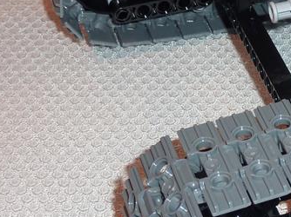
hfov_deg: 13.8
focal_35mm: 138
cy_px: 62
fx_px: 1159
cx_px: 381
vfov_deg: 10.7
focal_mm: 7.3
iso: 100
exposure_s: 1/30
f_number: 3.7
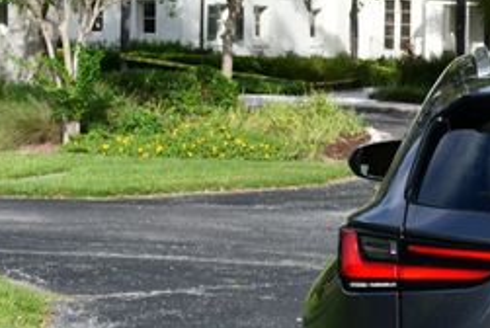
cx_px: 607
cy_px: 281
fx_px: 1949
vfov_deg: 9.6
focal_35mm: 143
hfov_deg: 13.9
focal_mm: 28
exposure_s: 1/250
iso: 110
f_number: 8
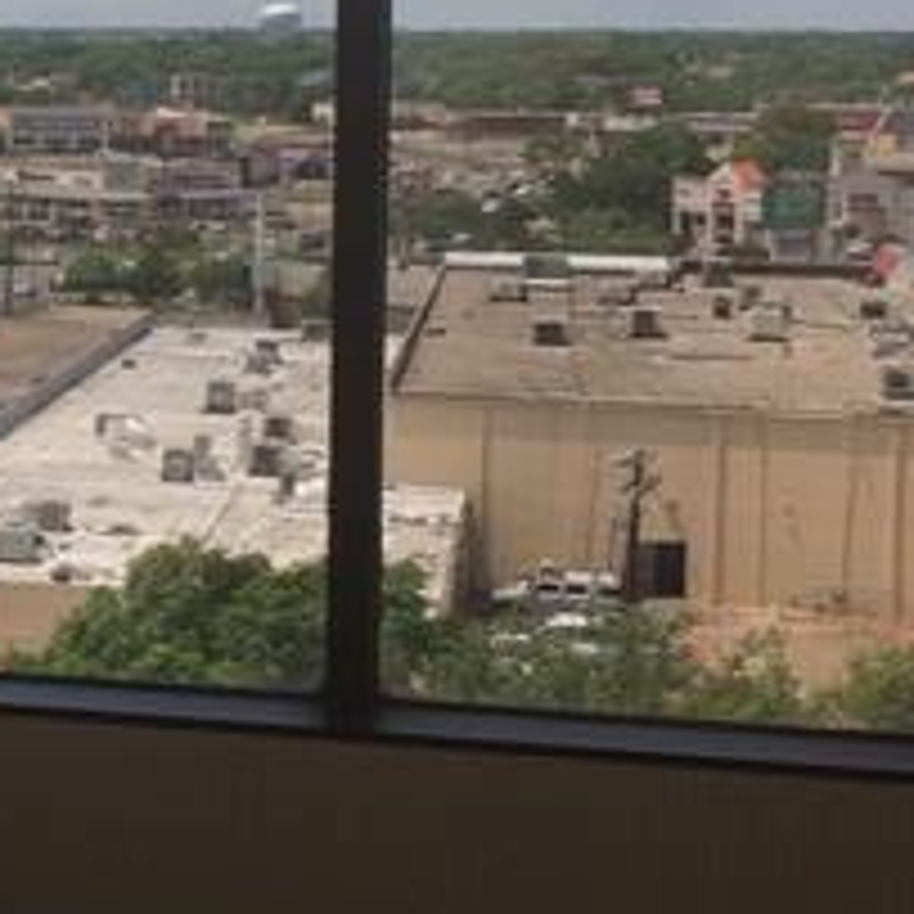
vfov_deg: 17.8
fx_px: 2898
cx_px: -347
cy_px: 230
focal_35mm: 97
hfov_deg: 16.7
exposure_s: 1/181
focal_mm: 4.15
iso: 32
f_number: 2.2
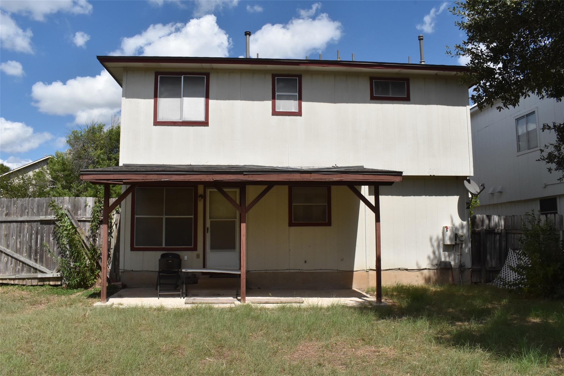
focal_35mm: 30
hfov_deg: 61.9
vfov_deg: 43.6
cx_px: 282
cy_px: 188
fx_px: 470
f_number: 16
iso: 1000
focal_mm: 20
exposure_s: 1/1000
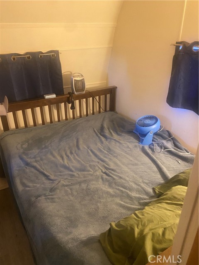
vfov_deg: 67.3
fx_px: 199
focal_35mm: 26
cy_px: 132
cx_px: 100
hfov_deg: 53.1
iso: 320
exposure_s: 1/40
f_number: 1.8
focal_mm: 4.25
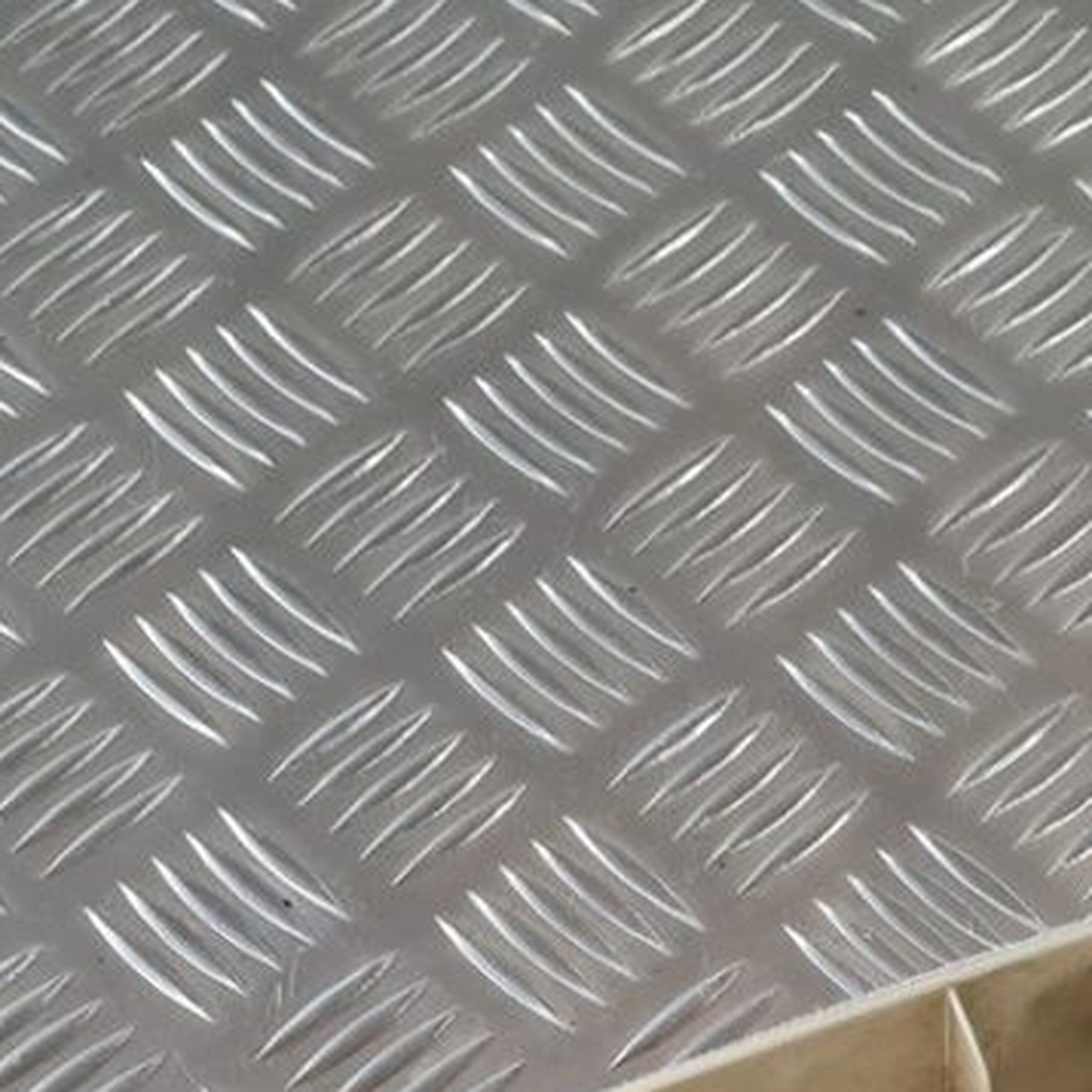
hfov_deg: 19.2
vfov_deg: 17.5
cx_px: 272
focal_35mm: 90
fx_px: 3212
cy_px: 1600
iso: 320
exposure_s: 1/100
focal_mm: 5.4
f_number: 1.8
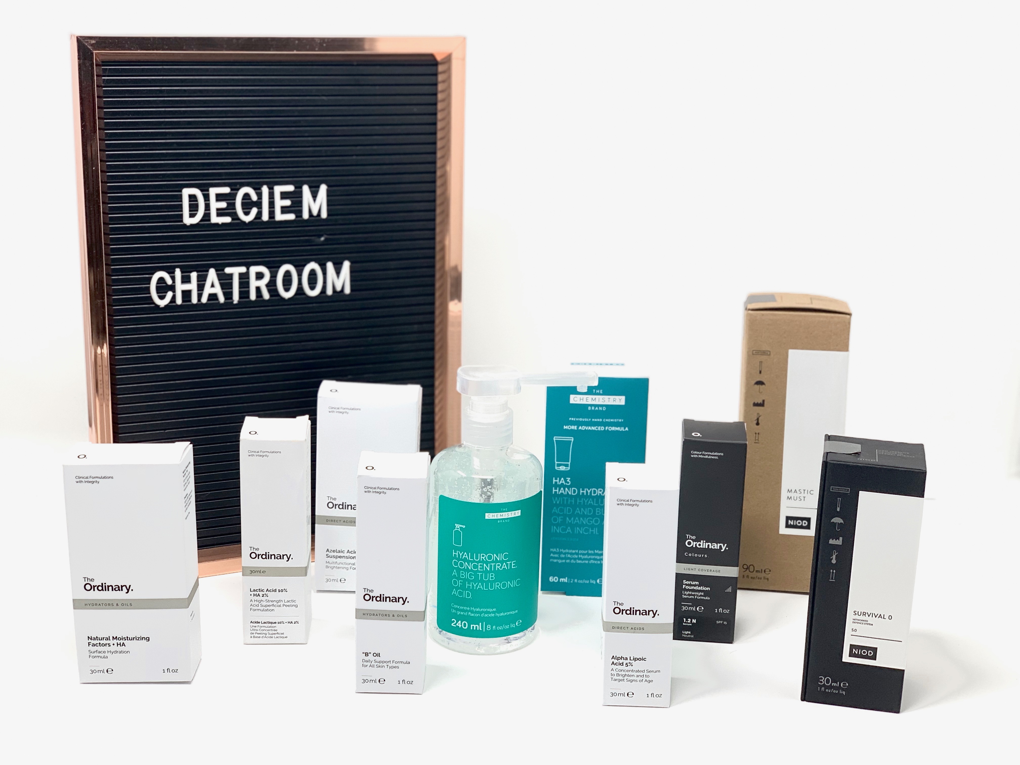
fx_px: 1532
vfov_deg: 28.0
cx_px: 510
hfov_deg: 36.8
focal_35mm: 52
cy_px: 382
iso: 64
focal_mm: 6
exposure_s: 1/122
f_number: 2.4
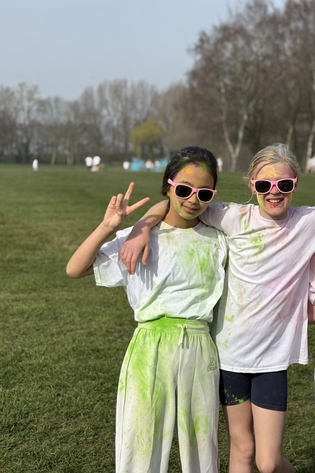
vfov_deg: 27.7
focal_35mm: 73
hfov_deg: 18.4
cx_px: 280
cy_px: 236
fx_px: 958
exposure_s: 1/6369
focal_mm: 5.96
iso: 25
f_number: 1.6
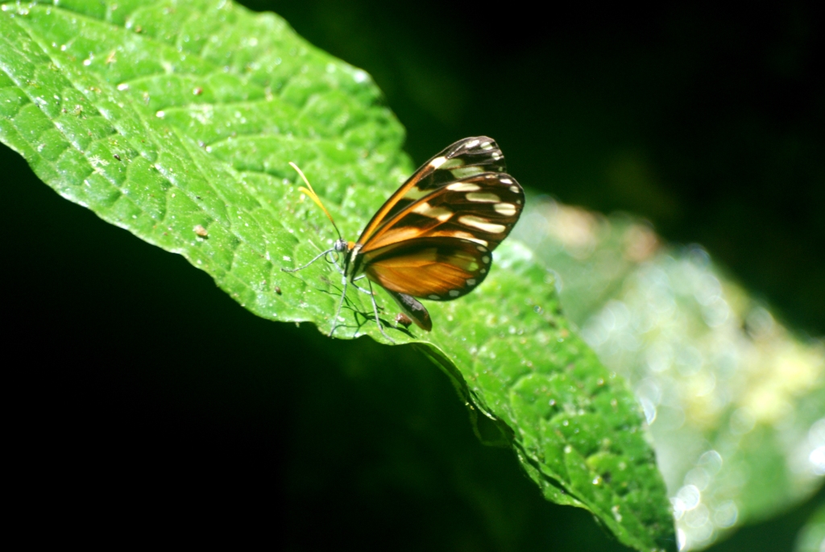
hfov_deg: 4.6
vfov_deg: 3.1
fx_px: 10323
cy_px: 276
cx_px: 412
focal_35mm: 450
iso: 400
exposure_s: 1/100
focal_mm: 300
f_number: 5.6
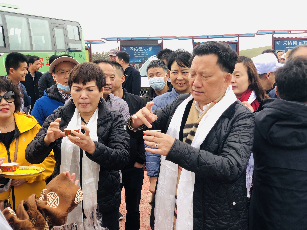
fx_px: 461
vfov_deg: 28.0
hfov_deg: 36.8
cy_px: 115
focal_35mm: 52
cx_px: 154
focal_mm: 6
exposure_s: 1/120
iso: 20
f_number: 2.4
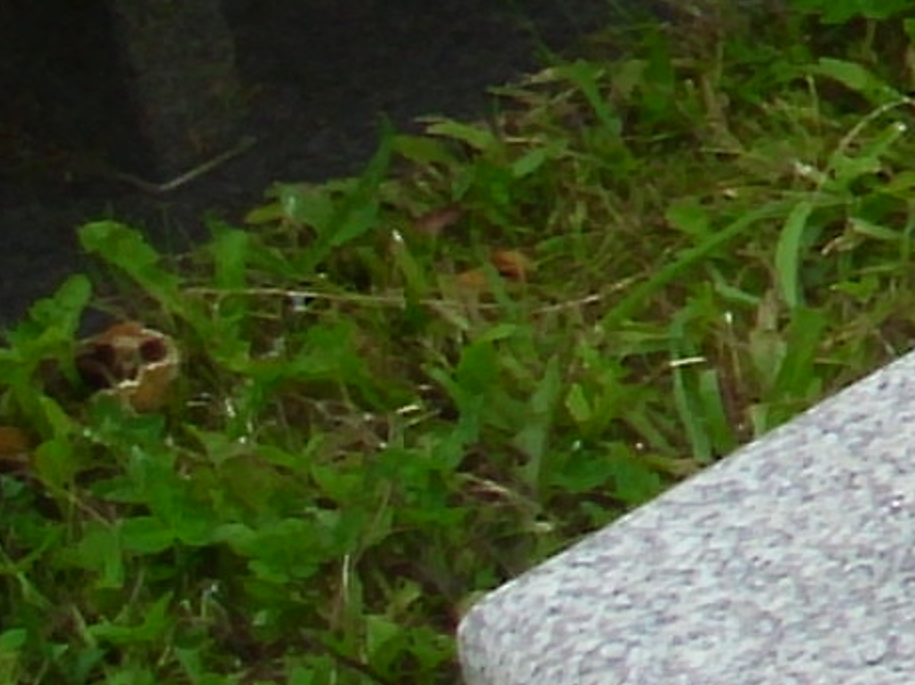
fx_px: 7371
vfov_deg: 5.3
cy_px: -499
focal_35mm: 279
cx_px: 3488
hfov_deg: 6.1
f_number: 3
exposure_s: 1/267
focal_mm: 6.2
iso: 50
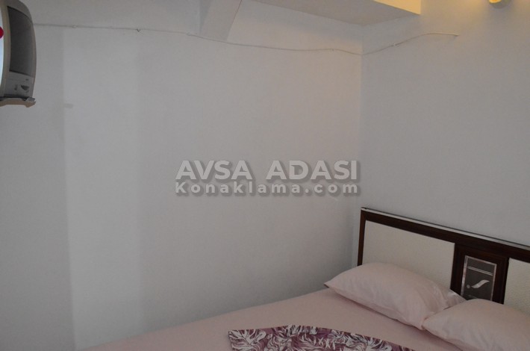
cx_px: 265
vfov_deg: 47.7
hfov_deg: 67.5
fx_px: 397
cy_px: 176
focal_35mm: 27
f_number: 8
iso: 6400
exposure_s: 1/200
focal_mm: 18
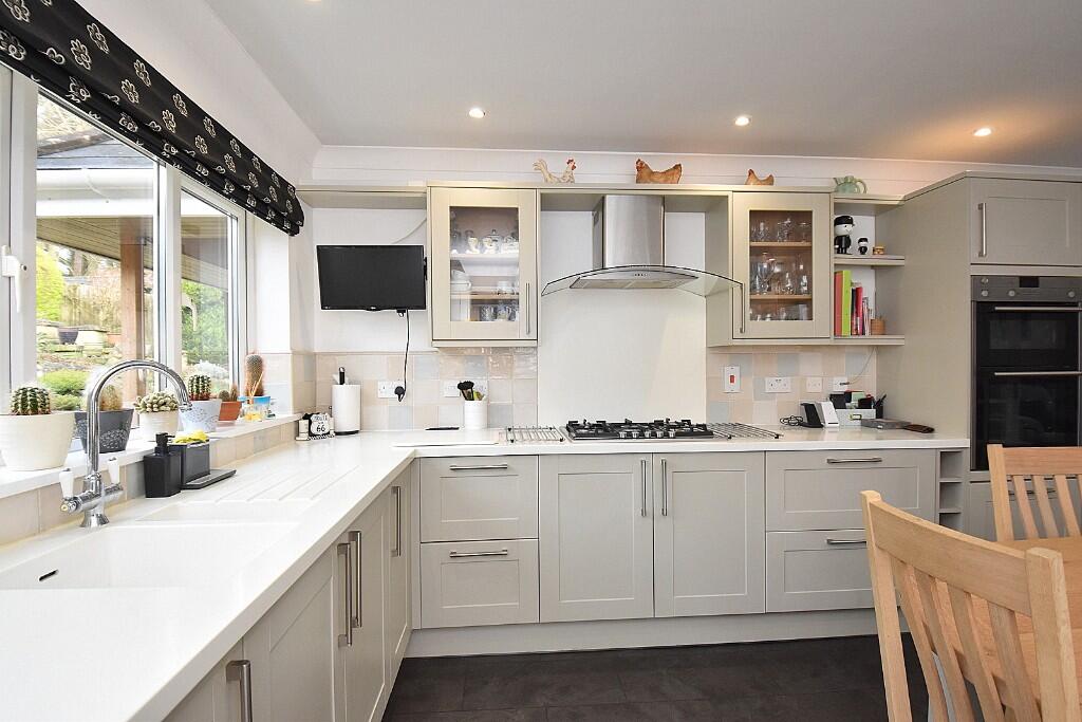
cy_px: 361
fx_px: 518
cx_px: 541
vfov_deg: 69.7
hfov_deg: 92.4
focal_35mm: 17
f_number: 4.5
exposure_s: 1/160
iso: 800
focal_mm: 11.5
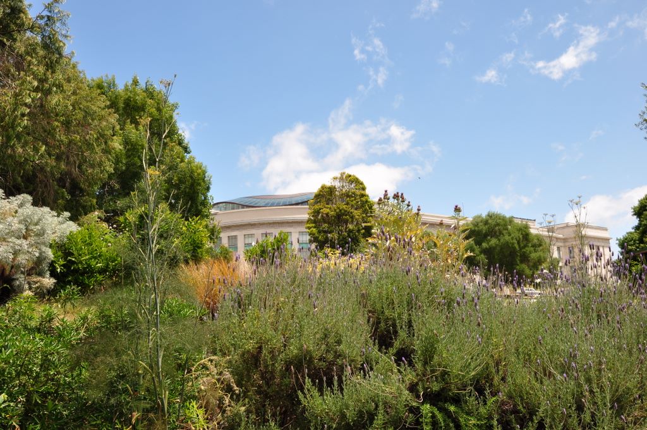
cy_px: 215
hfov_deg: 57.3
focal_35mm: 33
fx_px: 592
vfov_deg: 39.9
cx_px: 324
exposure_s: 1/200
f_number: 10
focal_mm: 22
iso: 200
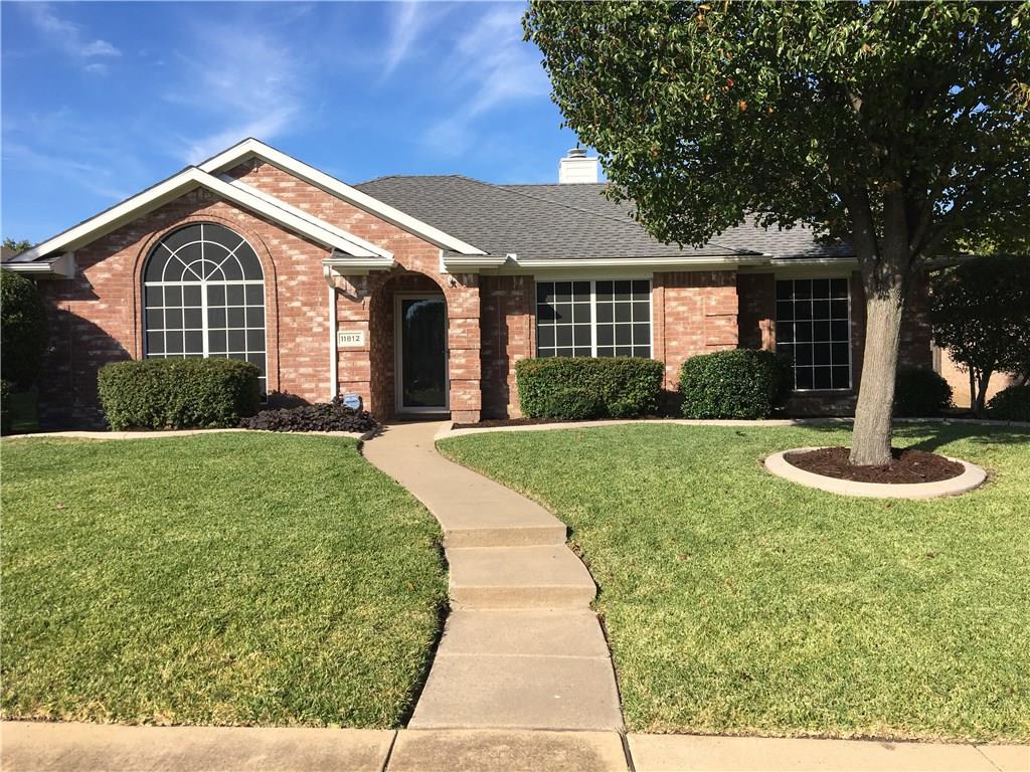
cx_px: 515
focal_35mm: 29
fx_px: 863
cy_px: 386
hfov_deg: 61.7
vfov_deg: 48.2
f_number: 2.2
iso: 25
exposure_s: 1/1326
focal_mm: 4.15
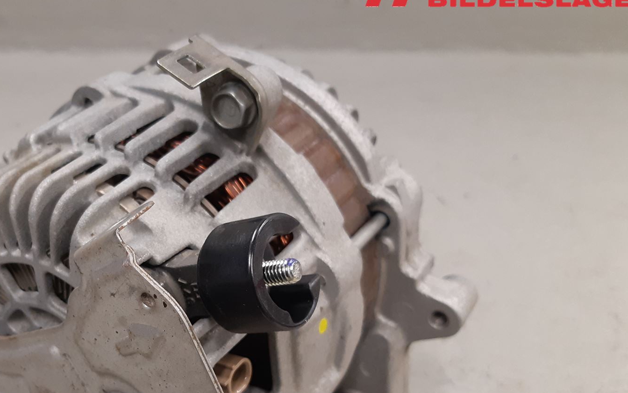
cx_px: 174
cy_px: 287
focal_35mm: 42
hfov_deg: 45.9
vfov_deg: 30.1
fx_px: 719
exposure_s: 1/50
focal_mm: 3.93
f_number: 1.7
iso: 160
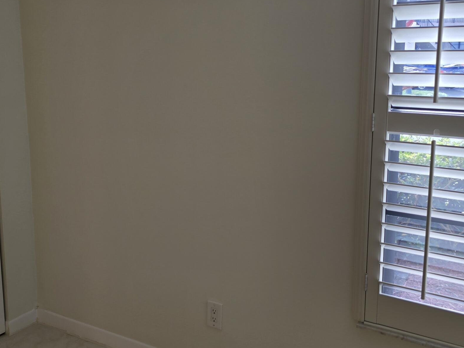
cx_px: 192
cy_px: 158
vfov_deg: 32.9
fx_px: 590
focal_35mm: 44
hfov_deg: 42.8
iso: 16
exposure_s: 1/50
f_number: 1.7
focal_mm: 6.3
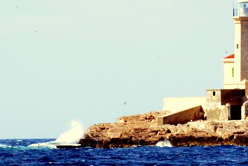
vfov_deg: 5.5
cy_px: 72
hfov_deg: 8.2
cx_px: 128
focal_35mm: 251
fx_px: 1730
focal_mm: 140
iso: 1400
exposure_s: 1/8000
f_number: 4.8
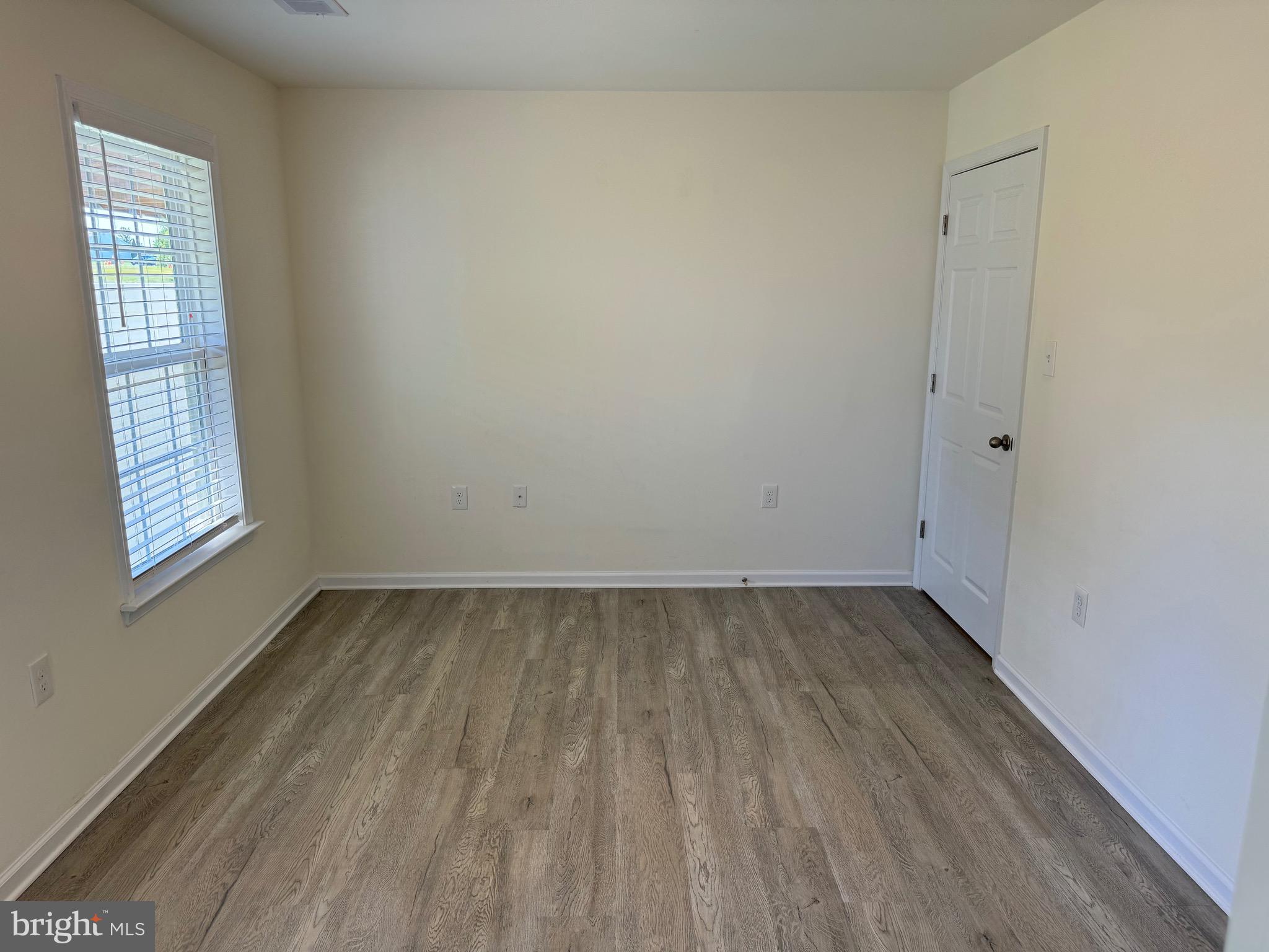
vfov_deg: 56.8
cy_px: 476
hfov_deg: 71.6
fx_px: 880
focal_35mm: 24
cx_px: 634
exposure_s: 1/164
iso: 100
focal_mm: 6.76
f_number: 1.78
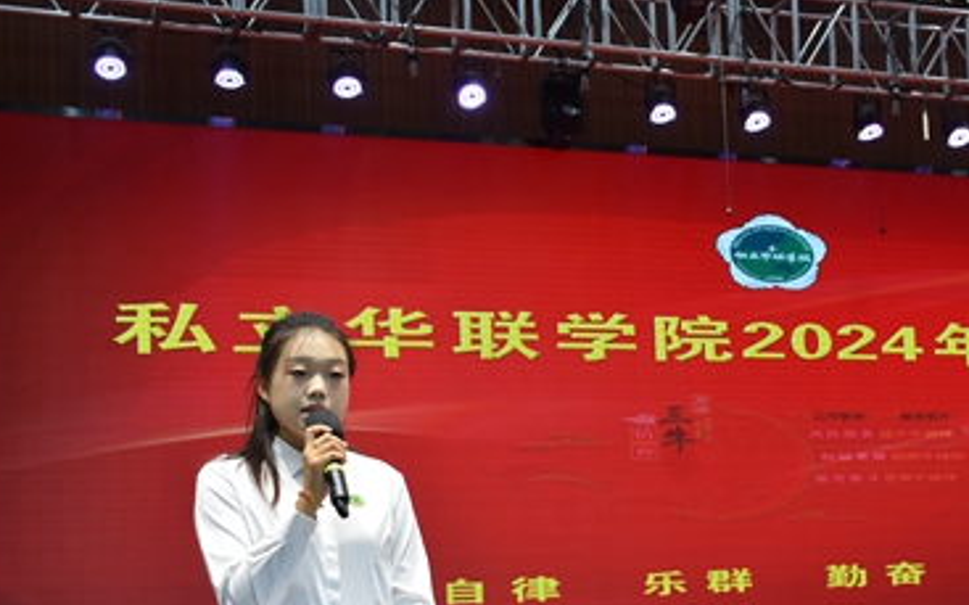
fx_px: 1452
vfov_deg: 23.3
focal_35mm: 55
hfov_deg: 36.7
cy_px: 458
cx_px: 599
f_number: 5
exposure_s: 1/100
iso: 1000
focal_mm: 24
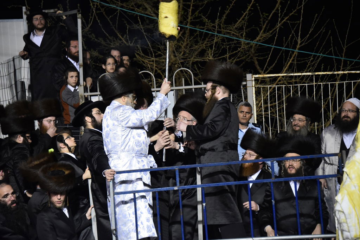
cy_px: 120
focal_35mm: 135
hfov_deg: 15.2
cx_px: 180
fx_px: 1350
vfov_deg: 10.2
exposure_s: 1/100
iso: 4000
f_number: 5.6
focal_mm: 135
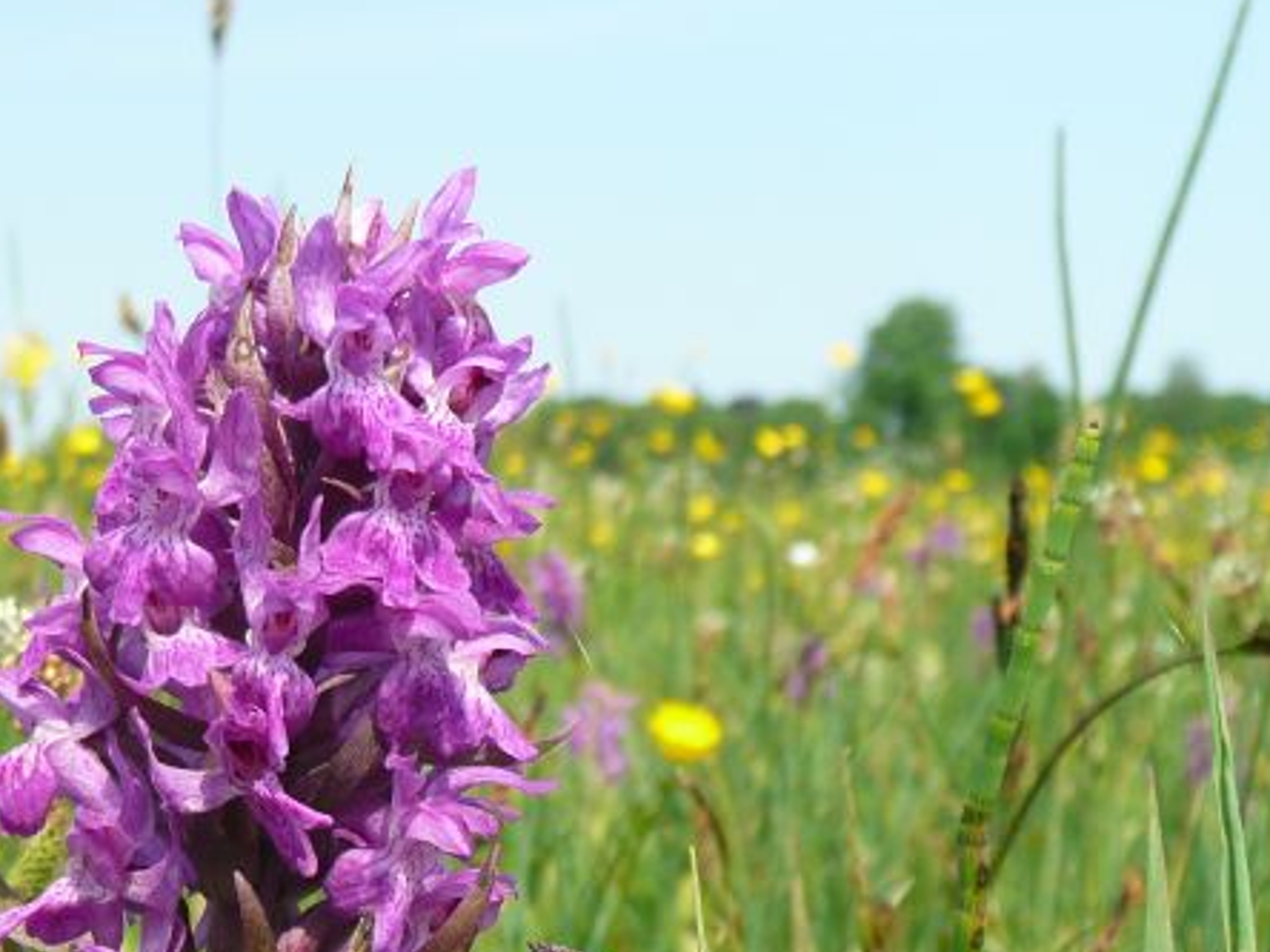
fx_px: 1981
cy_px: 778
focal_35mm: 54
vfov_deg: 26.5
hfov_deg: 35.2
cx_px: 435
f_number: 3.4
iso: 100
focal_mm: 4.9
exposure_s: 1/500
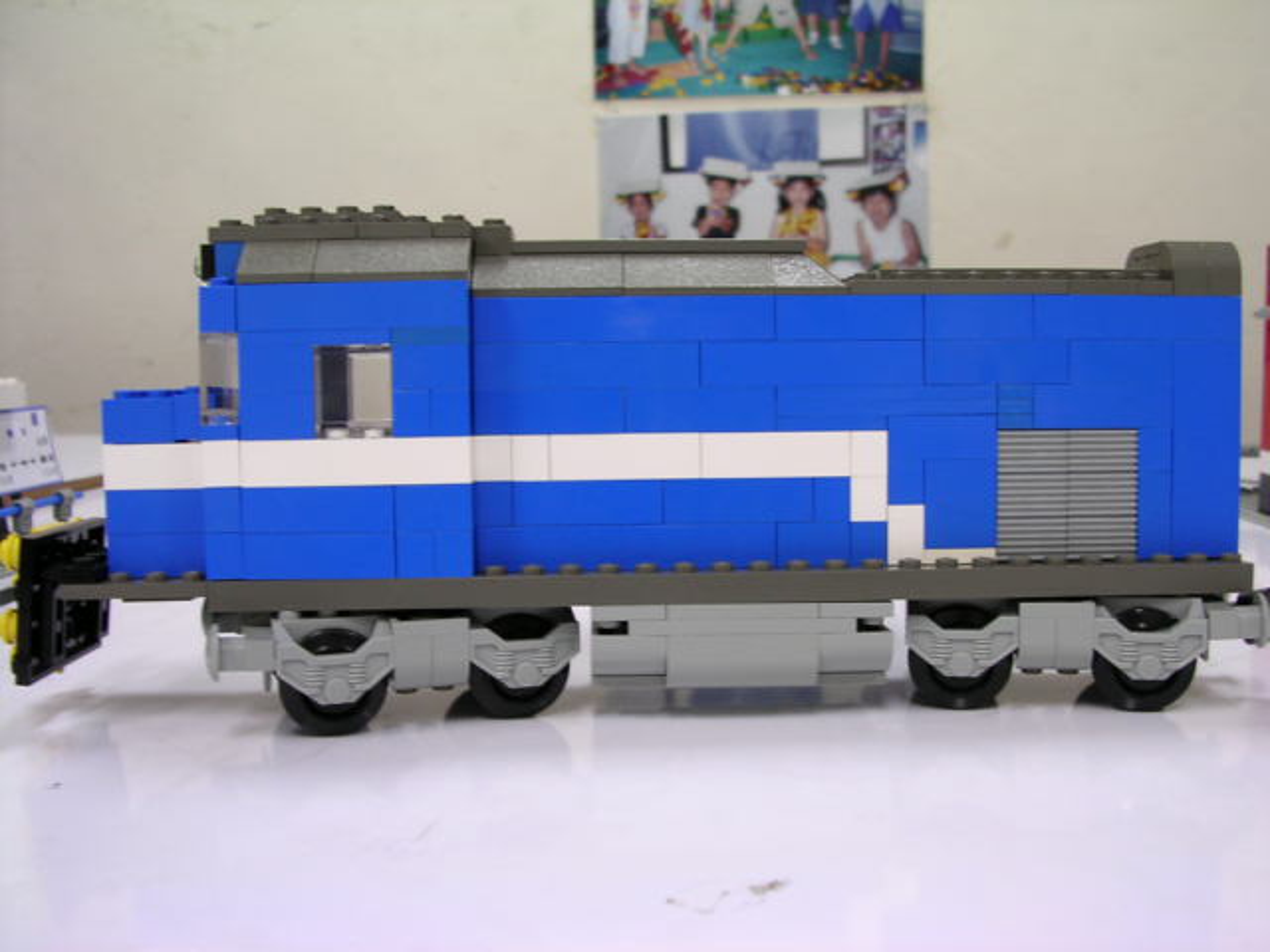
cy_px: 476
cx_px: 635
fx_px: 1394
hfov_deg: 49.0
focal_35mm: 38
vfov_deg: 37.7
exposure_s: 1/6.3
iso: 100
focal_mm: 5.8
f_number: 2.8
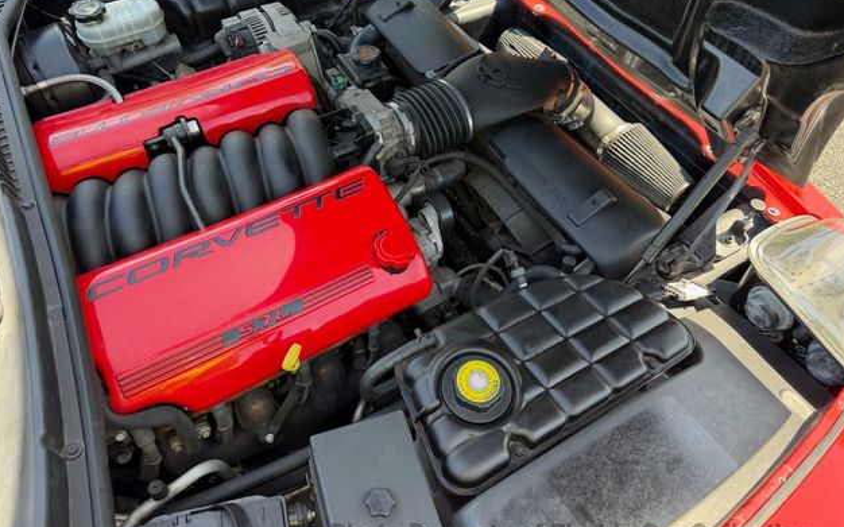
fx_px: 598
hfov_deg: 70.4
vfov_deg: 47.5
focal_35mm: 26
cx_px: 425
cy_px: 240
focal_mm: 6.76
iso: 80
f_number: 1.78
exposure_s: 1/178
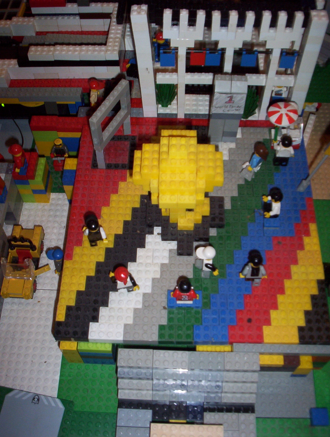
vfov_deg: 47.8
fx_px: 494
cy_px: 218
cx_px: 165
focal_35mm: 39
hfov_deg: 37.0
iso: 140
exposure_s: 1/30
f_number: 4.5
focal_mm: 6
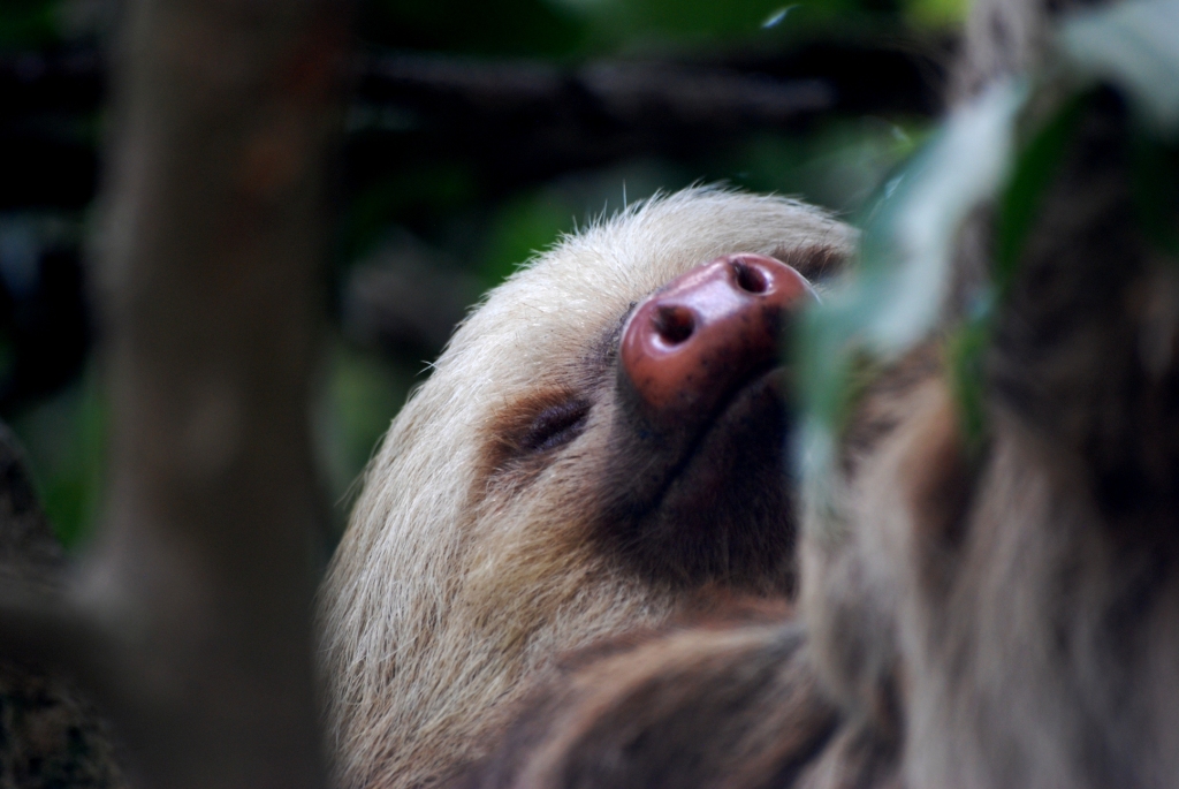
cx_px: 590
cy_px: 394
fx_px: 14752
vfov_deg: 3.1
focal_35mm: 450
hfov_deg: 4.6
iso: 400
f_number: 5.6
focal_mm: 300
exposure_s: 1/80
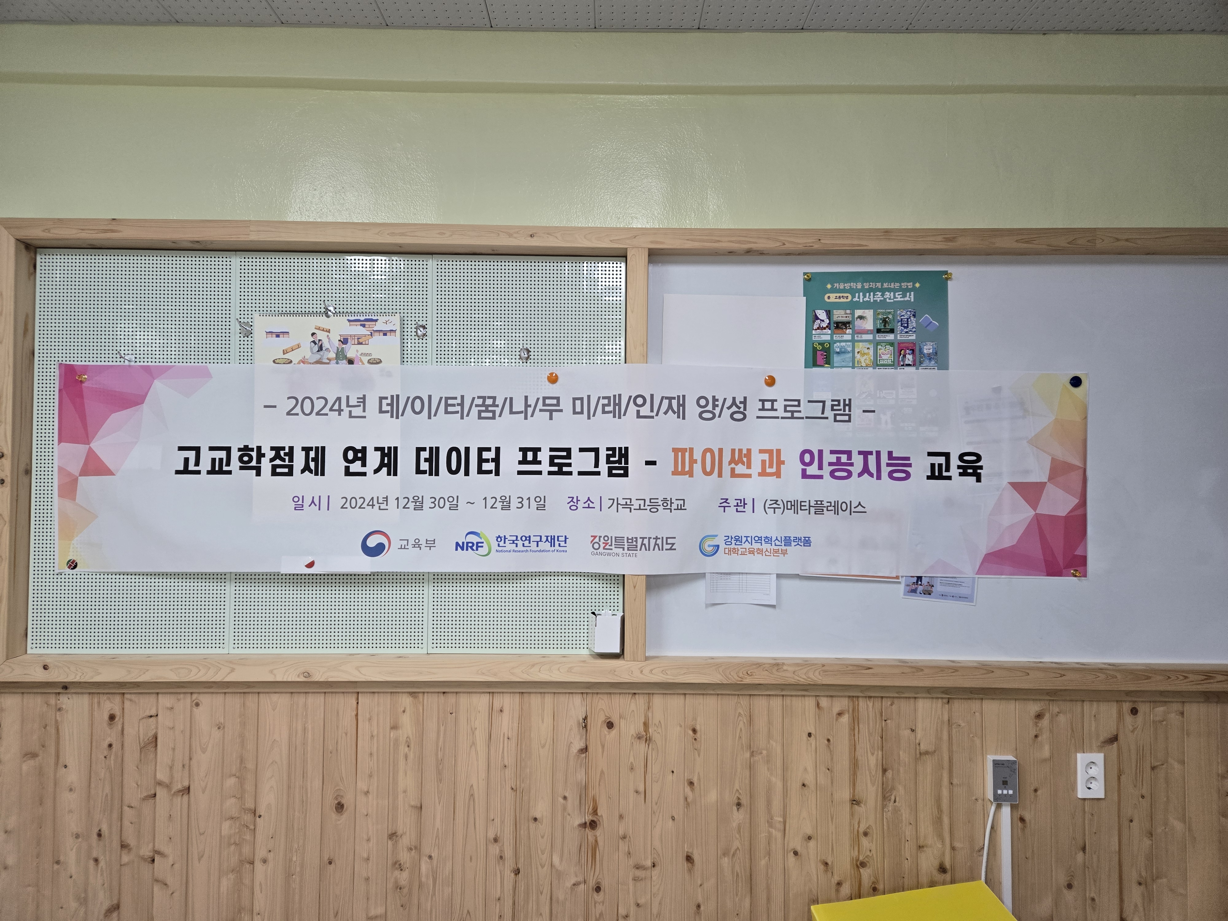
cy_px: 460
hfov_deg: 73.9
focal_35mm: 23
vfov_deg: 58.9
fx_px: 816
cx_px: 614
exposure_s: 1/120
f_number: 1.8
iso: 125
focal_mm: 5.4
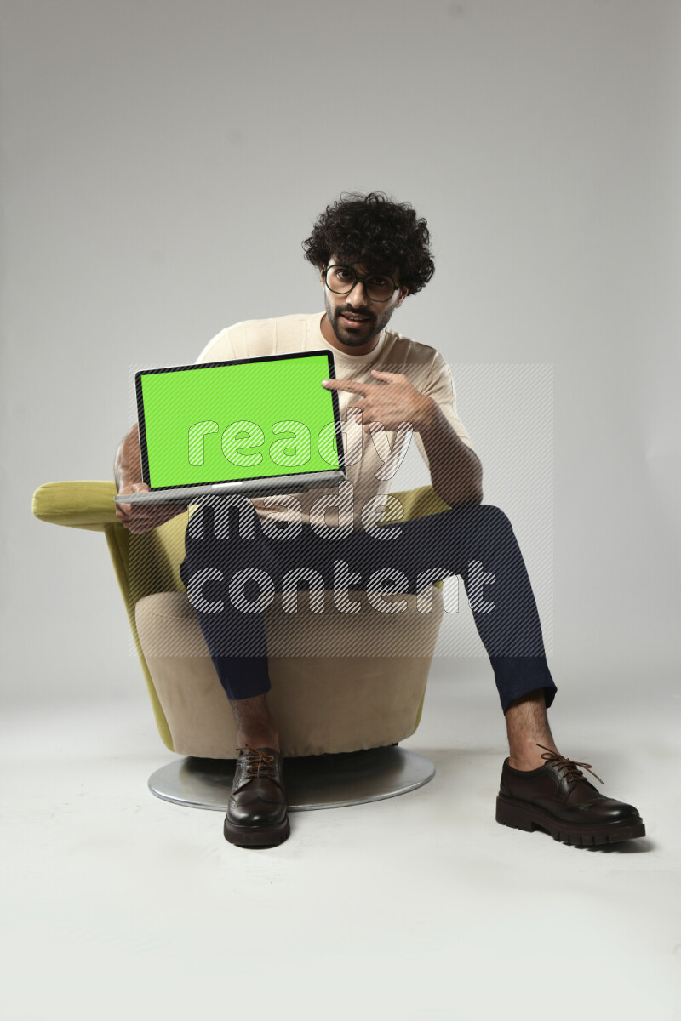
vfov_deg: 50.7
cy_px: 510
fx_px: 1078
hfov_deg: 35.1
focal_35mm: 38
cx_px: 340
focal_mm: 38
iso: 400
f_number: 5.6
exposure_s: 1/125
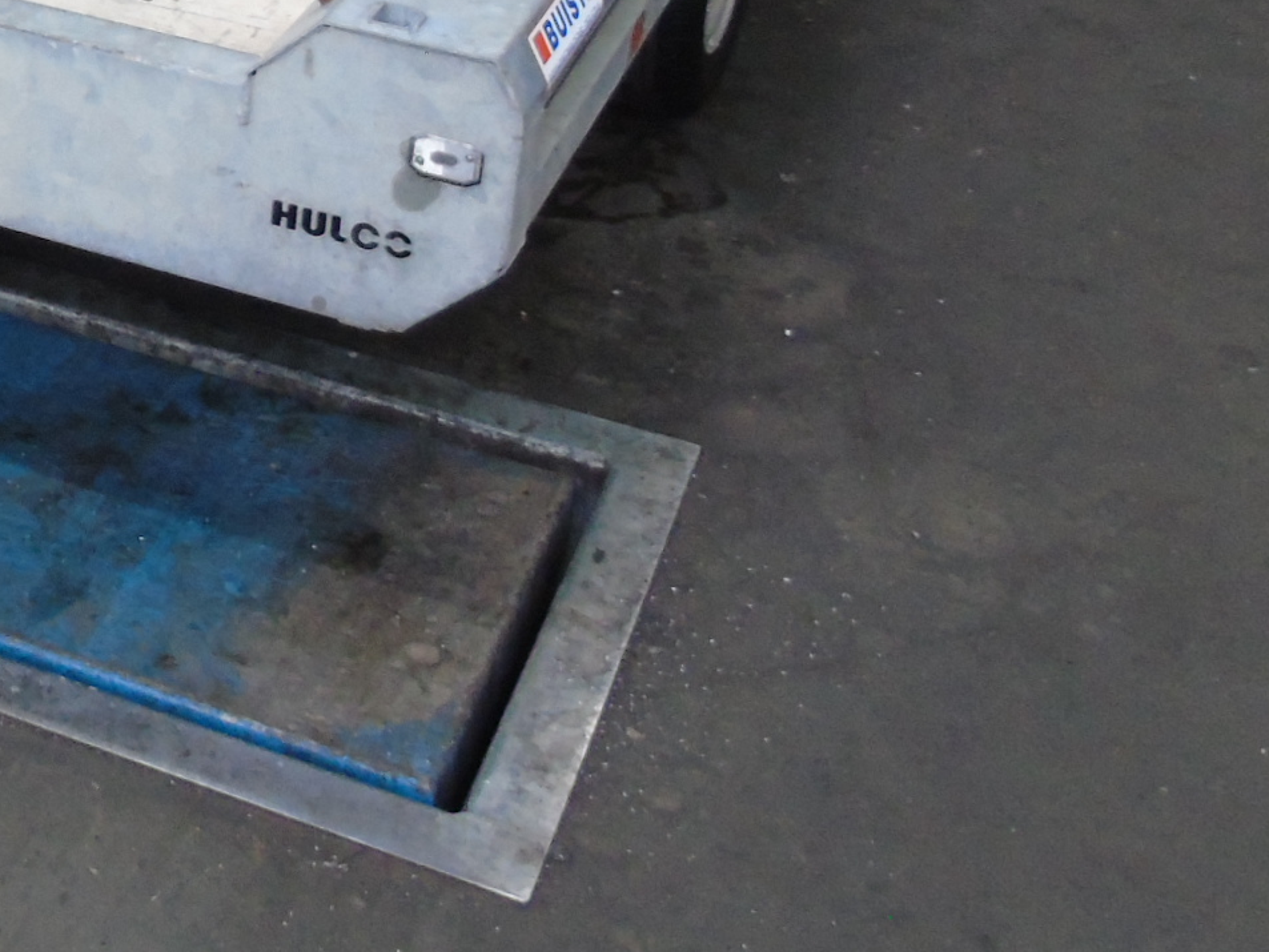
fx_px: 2493
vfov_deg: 20.5
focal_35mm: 68
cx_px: -250
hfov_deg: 25.6
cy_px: -129
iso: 400
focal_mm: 4.4
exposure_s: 1/15
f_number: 3.4
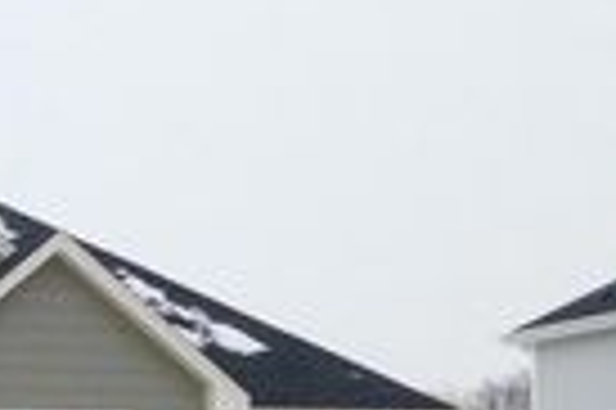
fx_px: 1948
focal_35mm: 114
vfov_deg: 11.7
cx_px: -499
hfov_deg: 15.4
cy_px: 498
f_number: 3.2
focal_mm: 5.3
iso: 125
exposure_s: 1/500
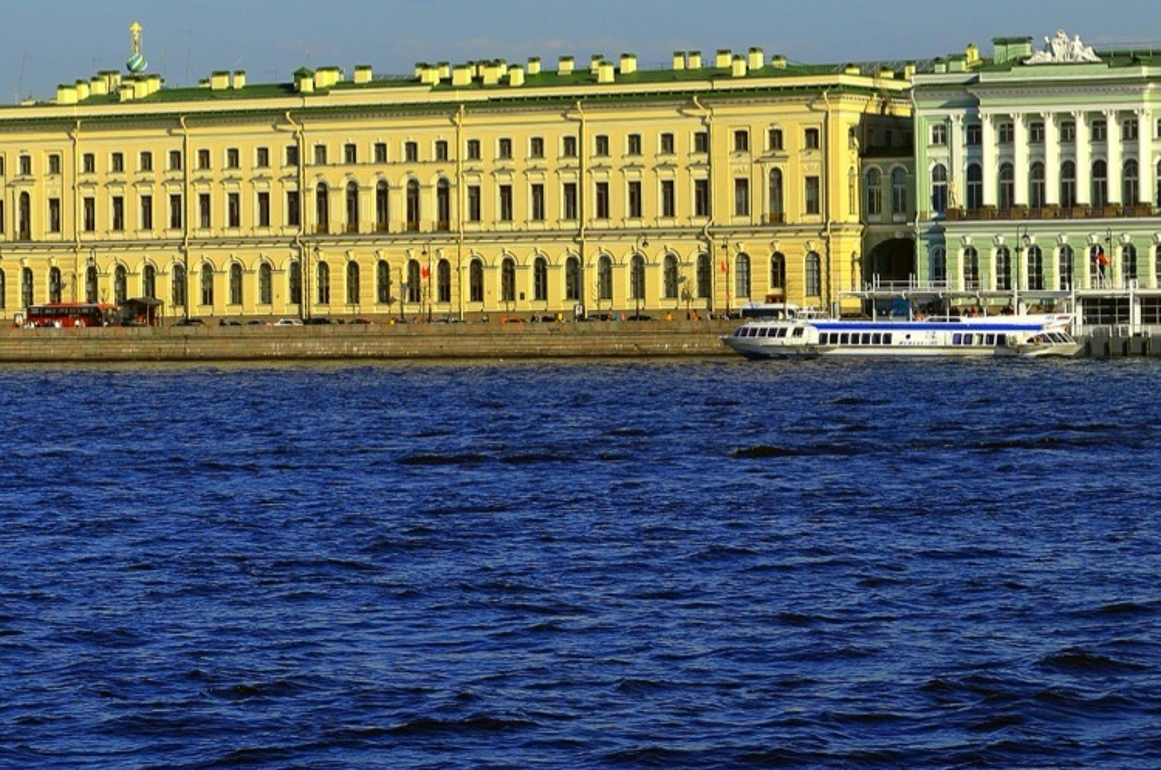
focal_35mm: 154
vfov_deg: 8.9
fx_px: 4955
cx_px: 492
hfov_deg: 13.4
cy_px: 117
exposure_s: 1/320
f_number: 9
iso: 100
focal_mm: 55
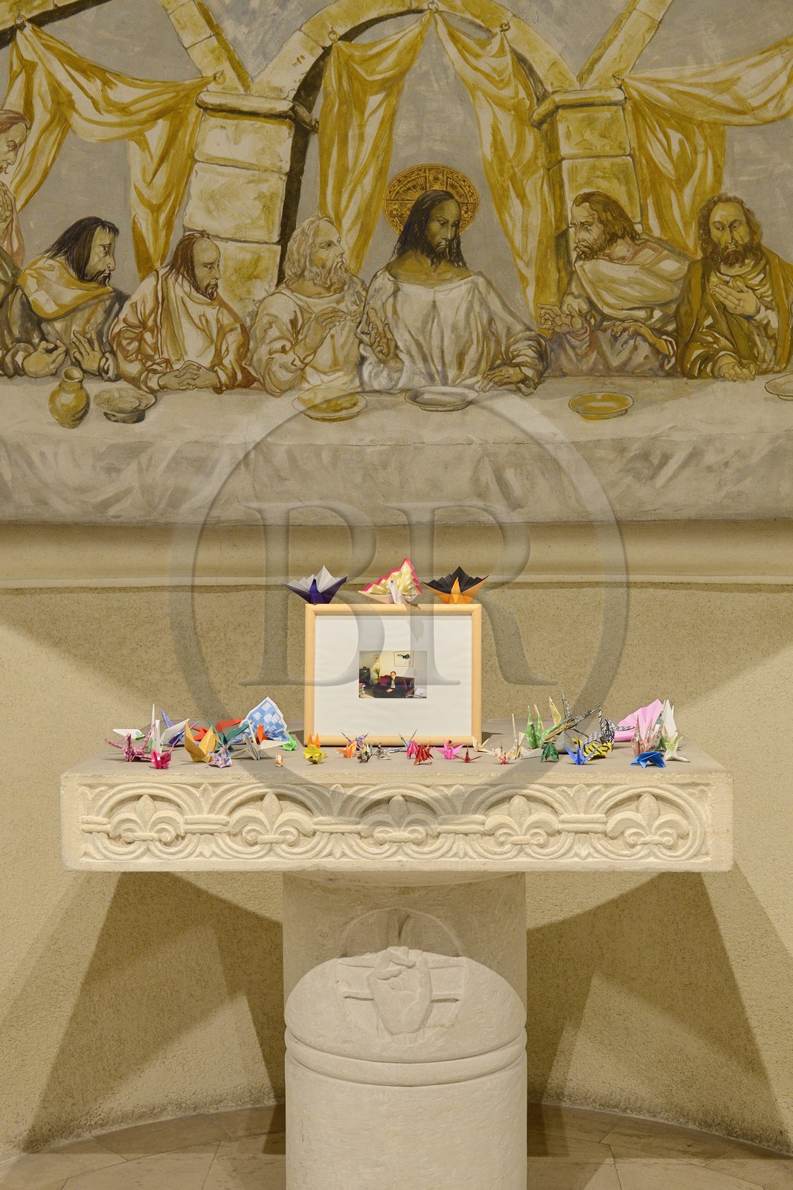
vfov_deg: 50.7
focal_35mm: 38
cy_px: 595
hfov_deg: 35.0
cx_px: 396
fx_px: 1256
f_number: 5.6
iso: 800
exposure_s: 1/30
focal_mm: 38
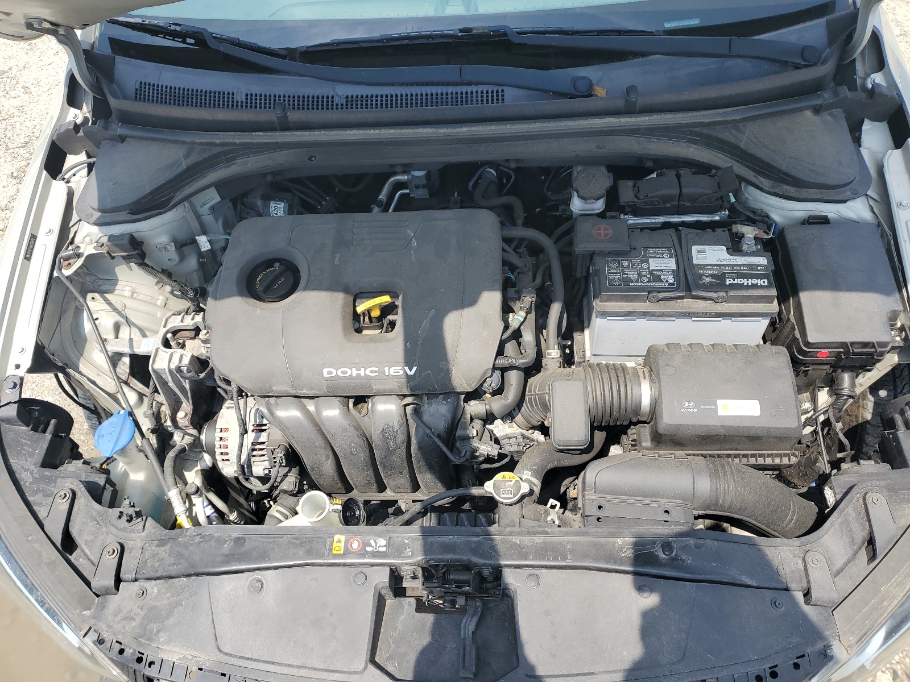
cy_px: 341
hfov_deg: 67.3
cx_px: 455
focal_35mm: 26
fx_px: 683
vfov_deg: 53.1
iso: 50
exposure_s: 1/1429
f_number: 1.5
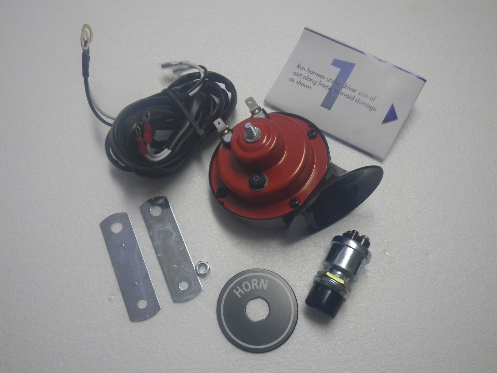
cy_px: 186
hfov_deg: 63.4
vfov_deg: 49.7
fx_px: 402
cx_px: 248
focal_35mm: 28
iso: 100
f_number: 3.5
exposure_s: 1/50
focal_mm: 5
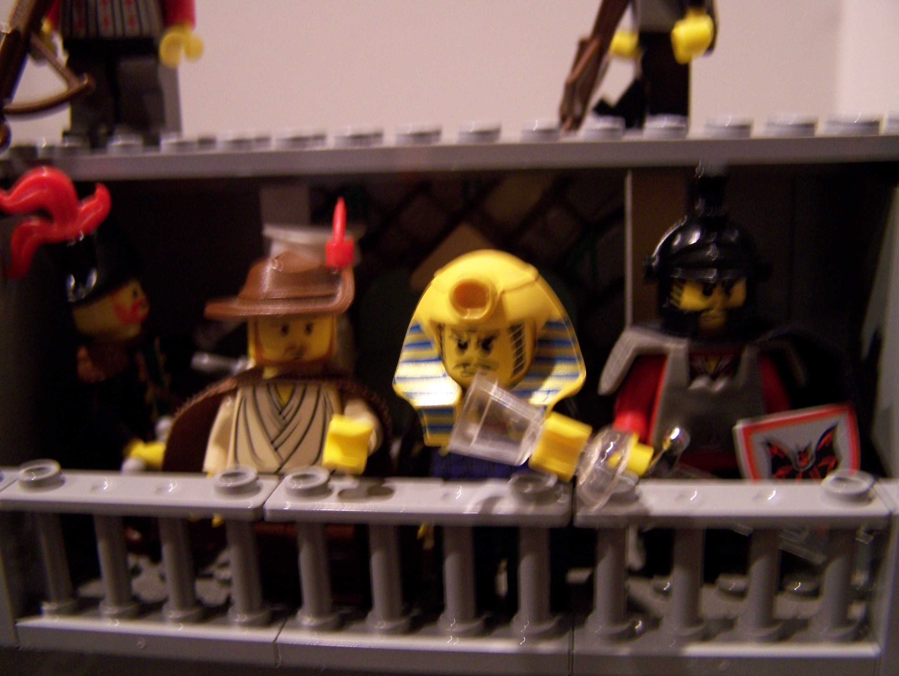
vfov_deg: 37.8
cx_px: 450
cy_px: 338
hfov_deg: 48.9
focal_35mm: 38
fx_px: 988
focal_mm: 6.3
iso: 160
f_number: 2.8
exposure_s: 1/6
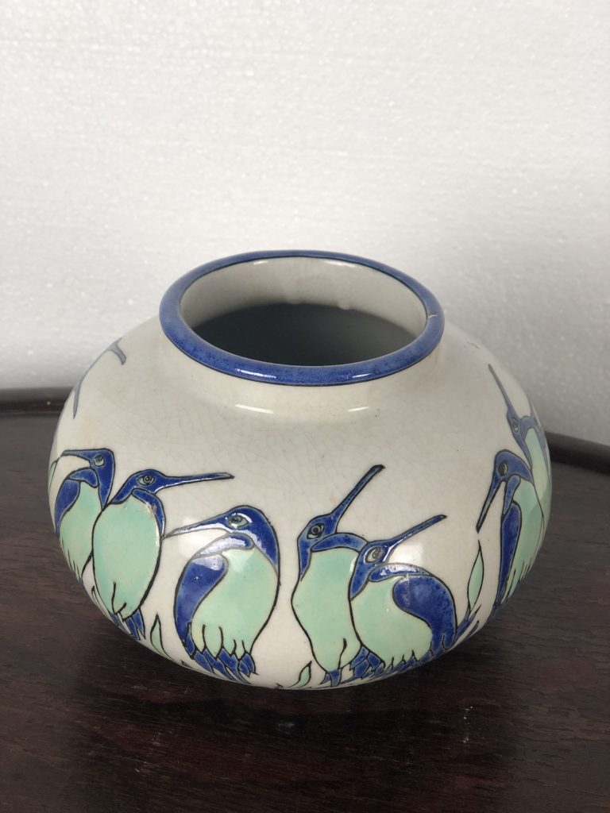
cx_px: 305
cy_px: 406
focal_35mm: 52
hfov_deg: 28.0
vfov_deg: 36.8
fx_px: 1222
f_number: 2.4
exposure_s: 1/50
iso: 32
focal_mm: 6
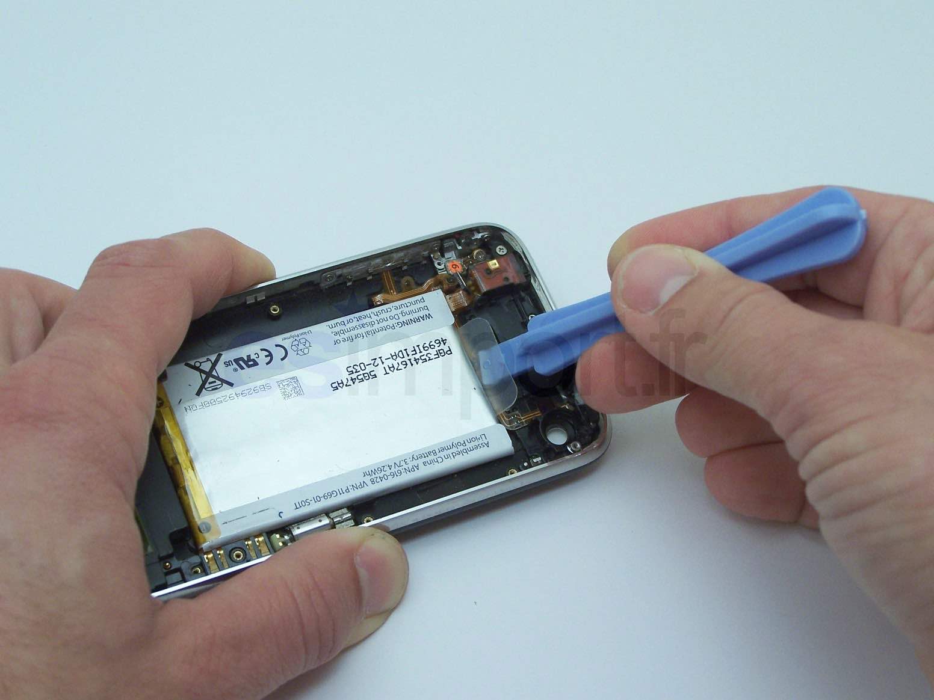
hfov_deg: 29.0
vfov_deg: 21.9
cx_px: 467
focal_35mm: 67
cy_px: 350
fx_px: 1808
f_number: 3.2
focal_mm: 11.1
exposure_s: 1/45
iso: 100
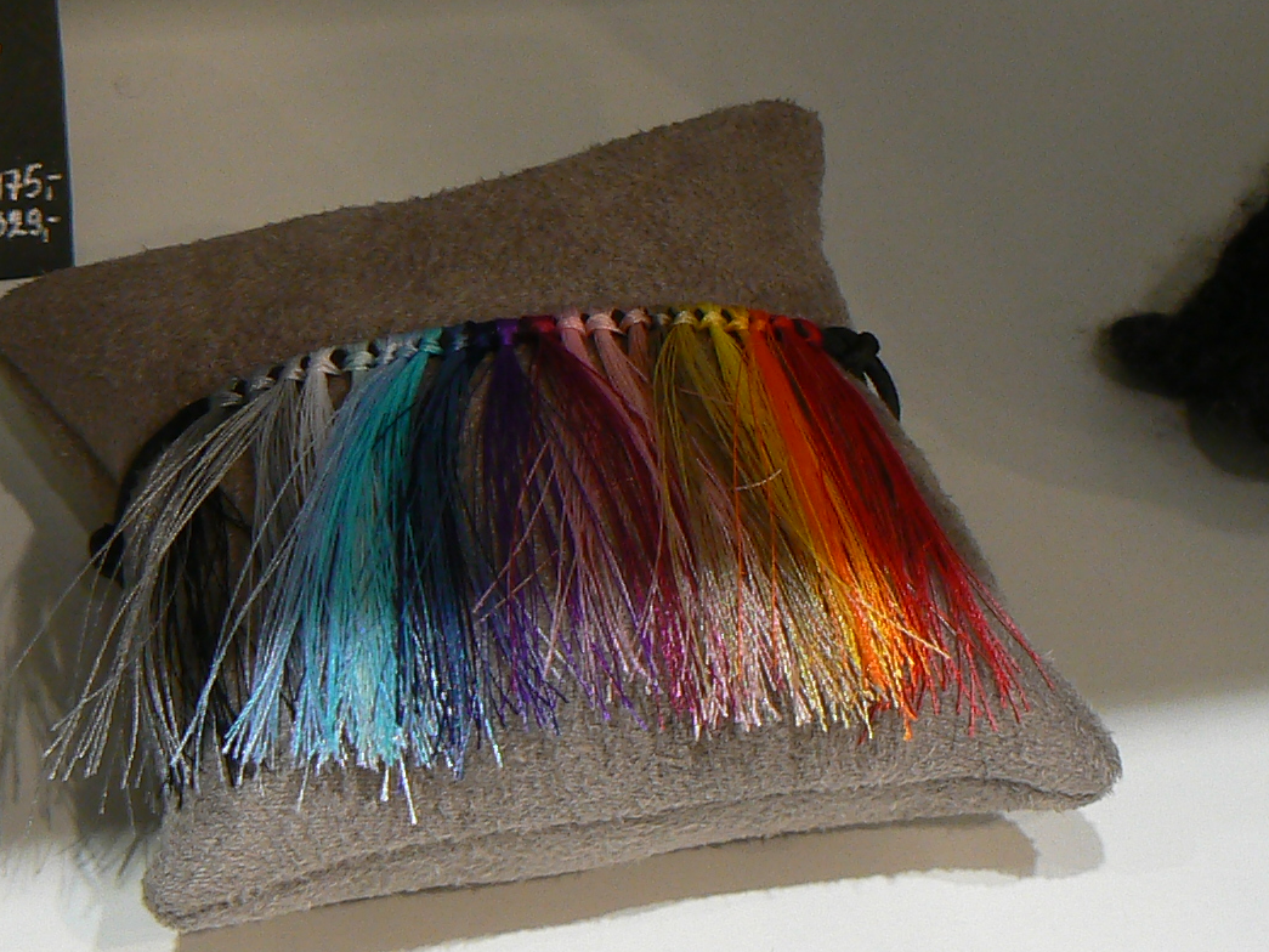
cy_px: 511
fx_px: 3556
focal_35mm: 97
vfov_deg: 15.2
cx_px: 452
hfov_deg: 20.2
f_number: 3.2
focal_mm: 6
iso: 80
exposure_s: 1/50
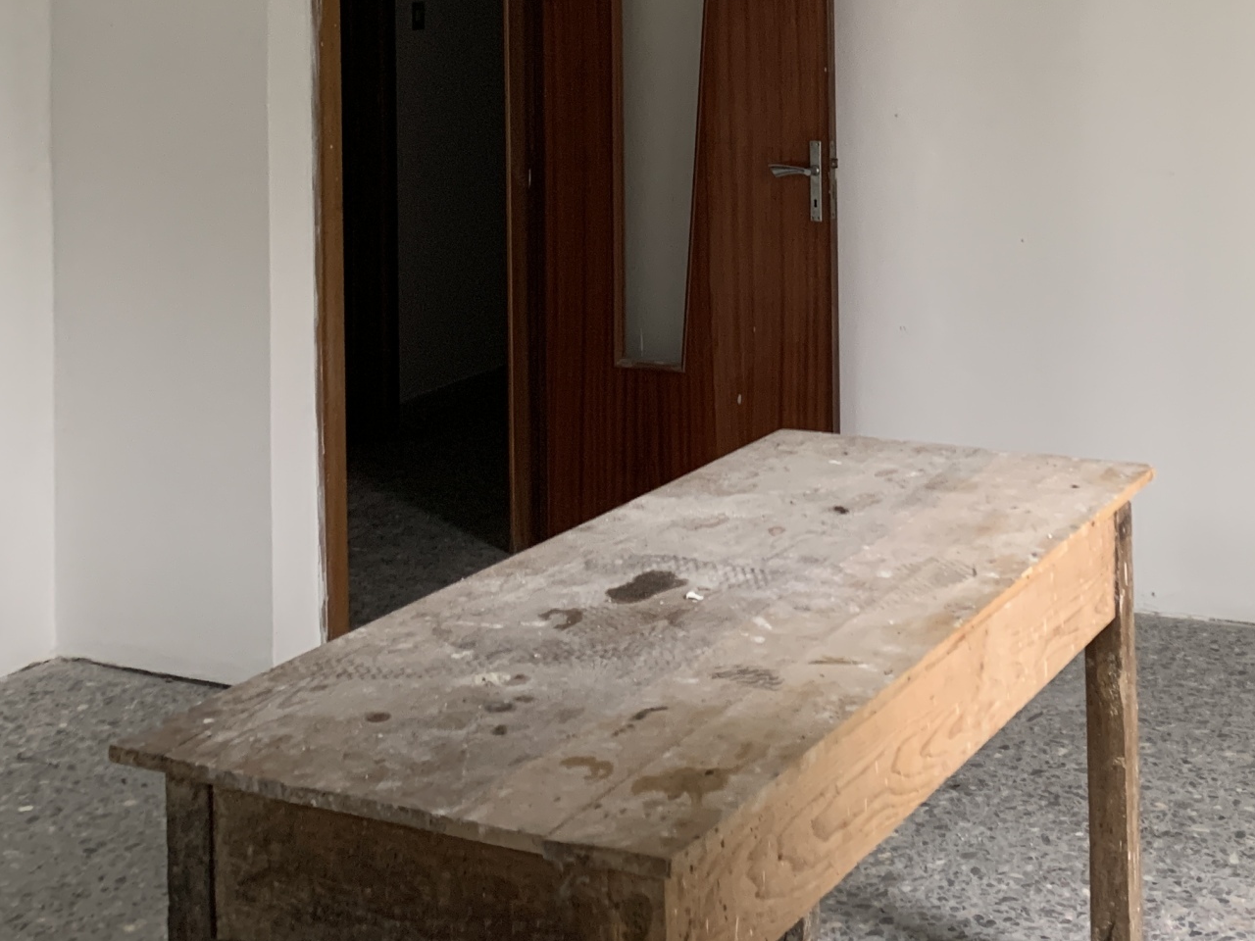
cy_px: 13
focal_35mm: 52
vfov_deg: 26.6
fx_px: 1885
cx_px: 917
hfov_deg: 36.1
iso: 250
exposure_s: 1/60
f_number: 1.8
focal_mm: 4.25
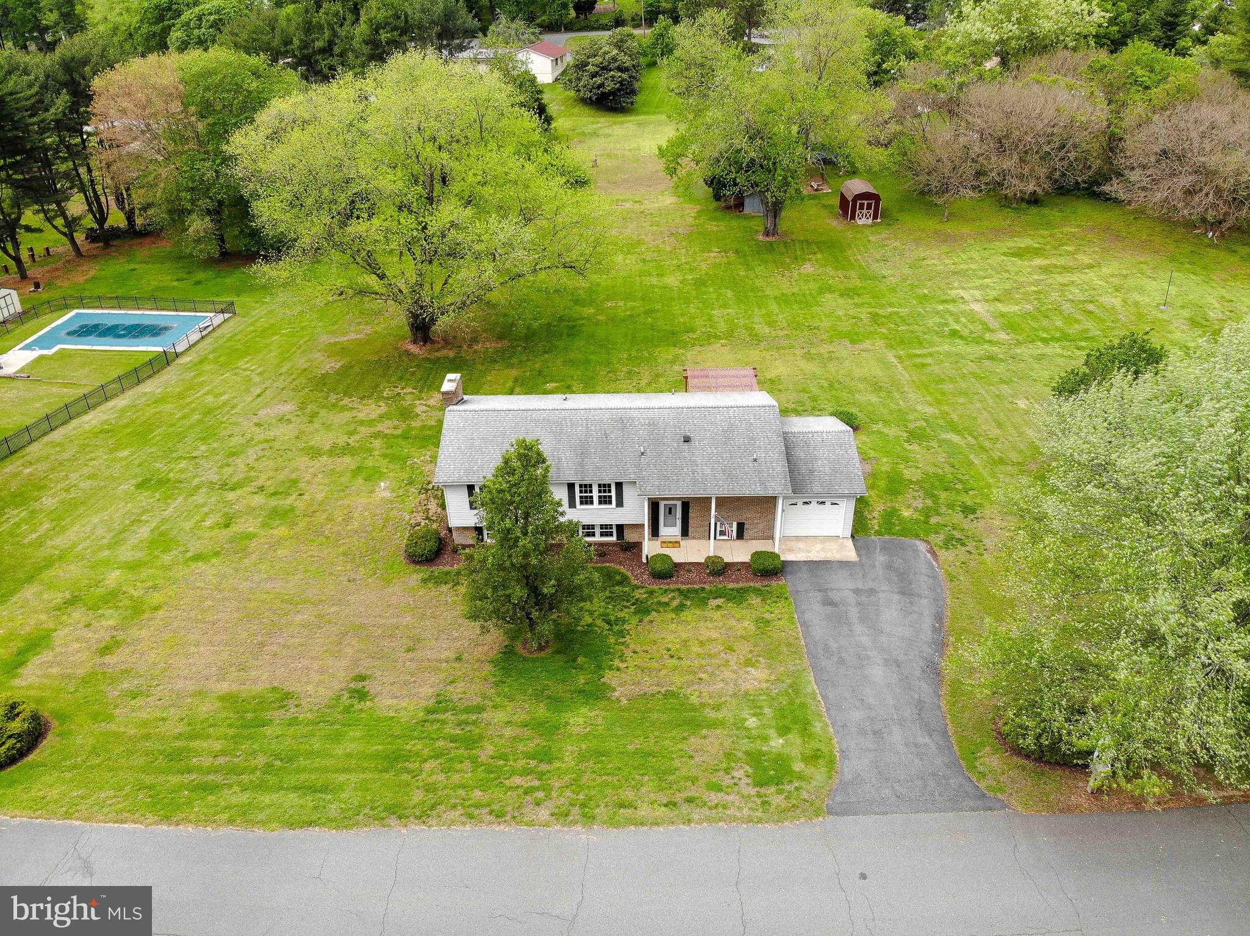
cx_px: 625
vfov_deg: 56.8
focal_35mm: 24
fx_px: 866
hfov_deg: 71.6
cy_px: 468
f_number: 2.8
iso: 109
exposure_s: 1/244
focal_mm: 4.5
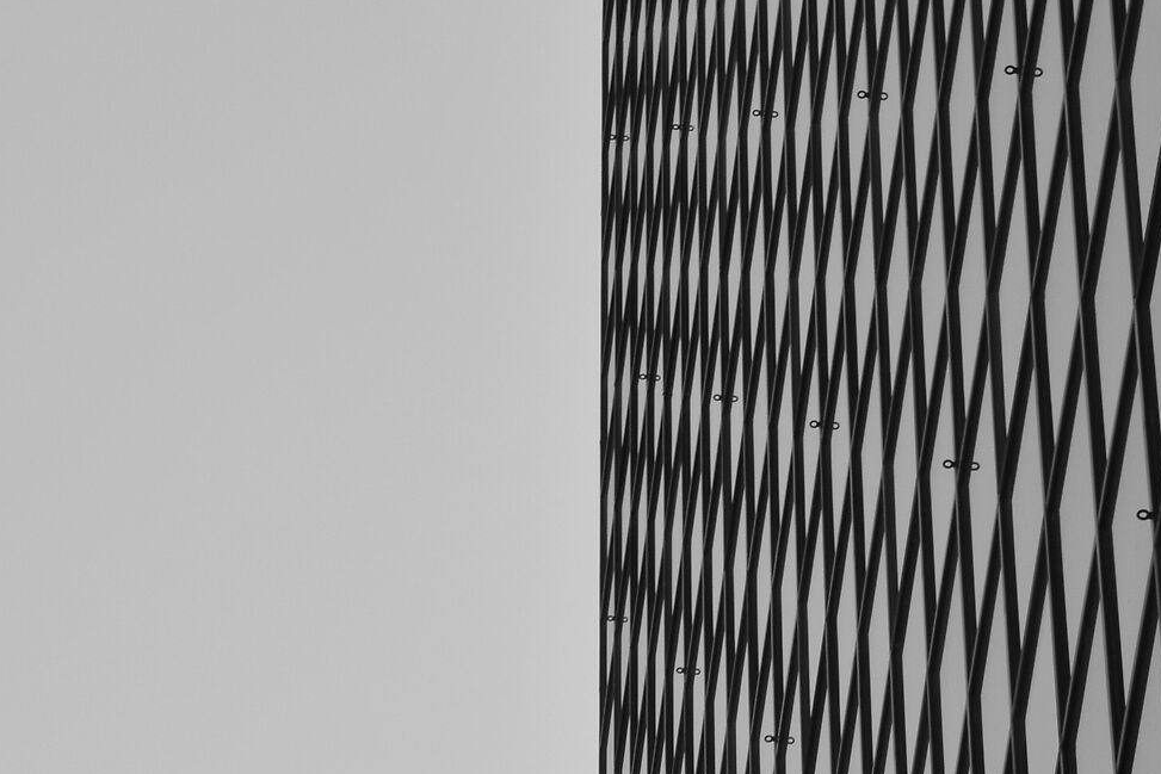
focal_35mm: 259
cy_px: -137
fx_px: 8353
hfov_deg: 8.0
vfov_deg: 5.3
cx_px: 593
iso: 200
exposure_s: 1/160
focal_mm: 70
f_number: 14
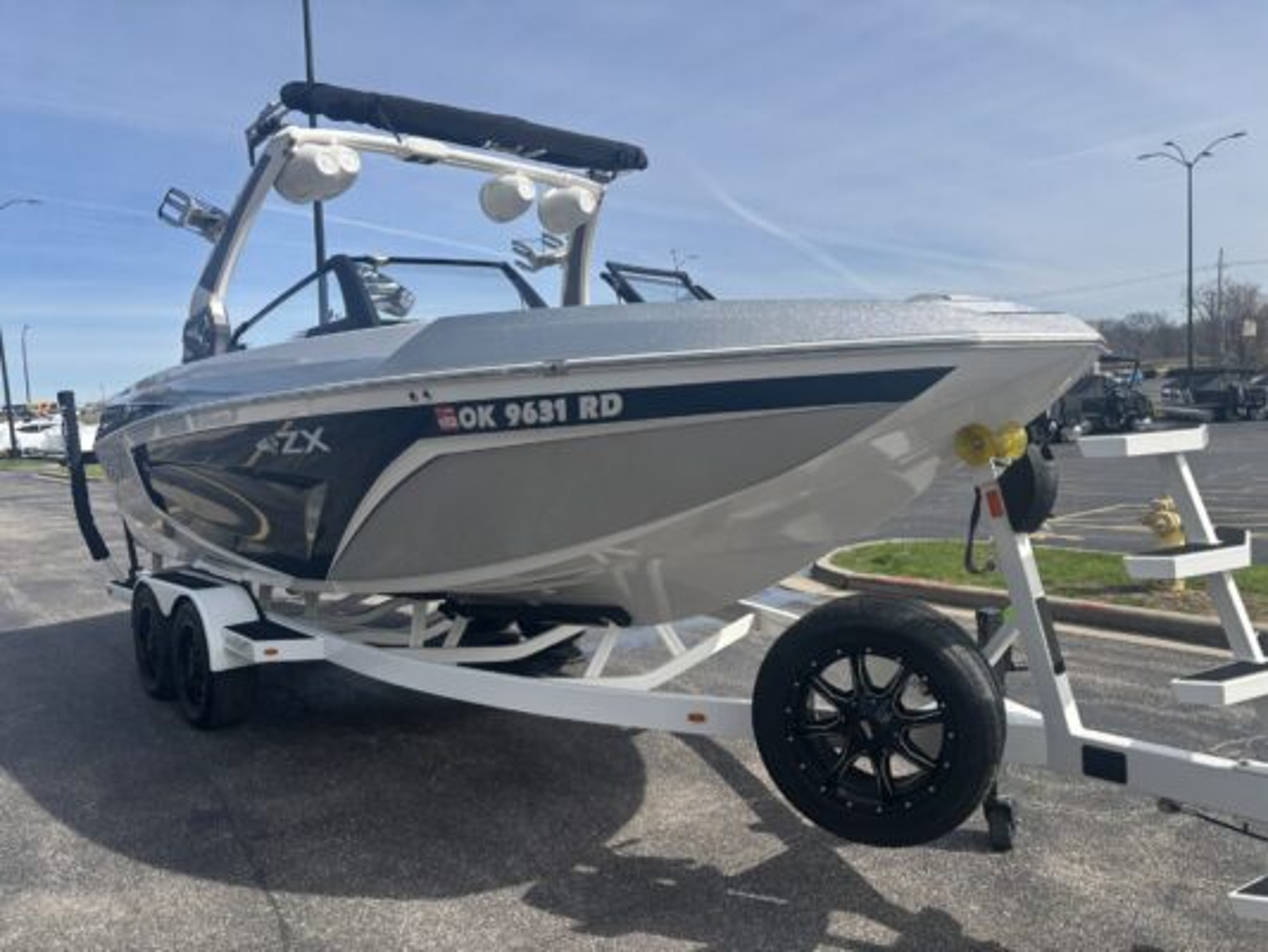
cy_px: 476
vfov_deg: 53.1
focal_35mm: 26
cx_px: 634
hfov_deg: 67.3
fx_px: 953
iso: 50
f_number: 1.6
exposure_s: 1/3413
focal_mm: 5.96
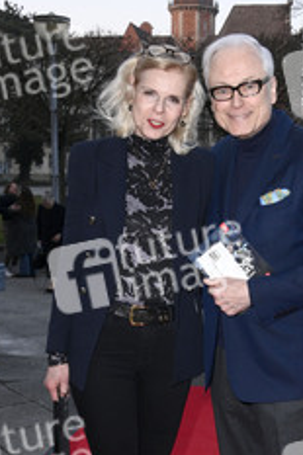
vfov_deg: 35.1
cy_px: 365
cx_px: 205
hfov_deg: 24.4
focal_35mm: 55
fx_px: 695
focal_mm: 32
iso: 1000
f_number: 6.3
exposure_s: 1/250
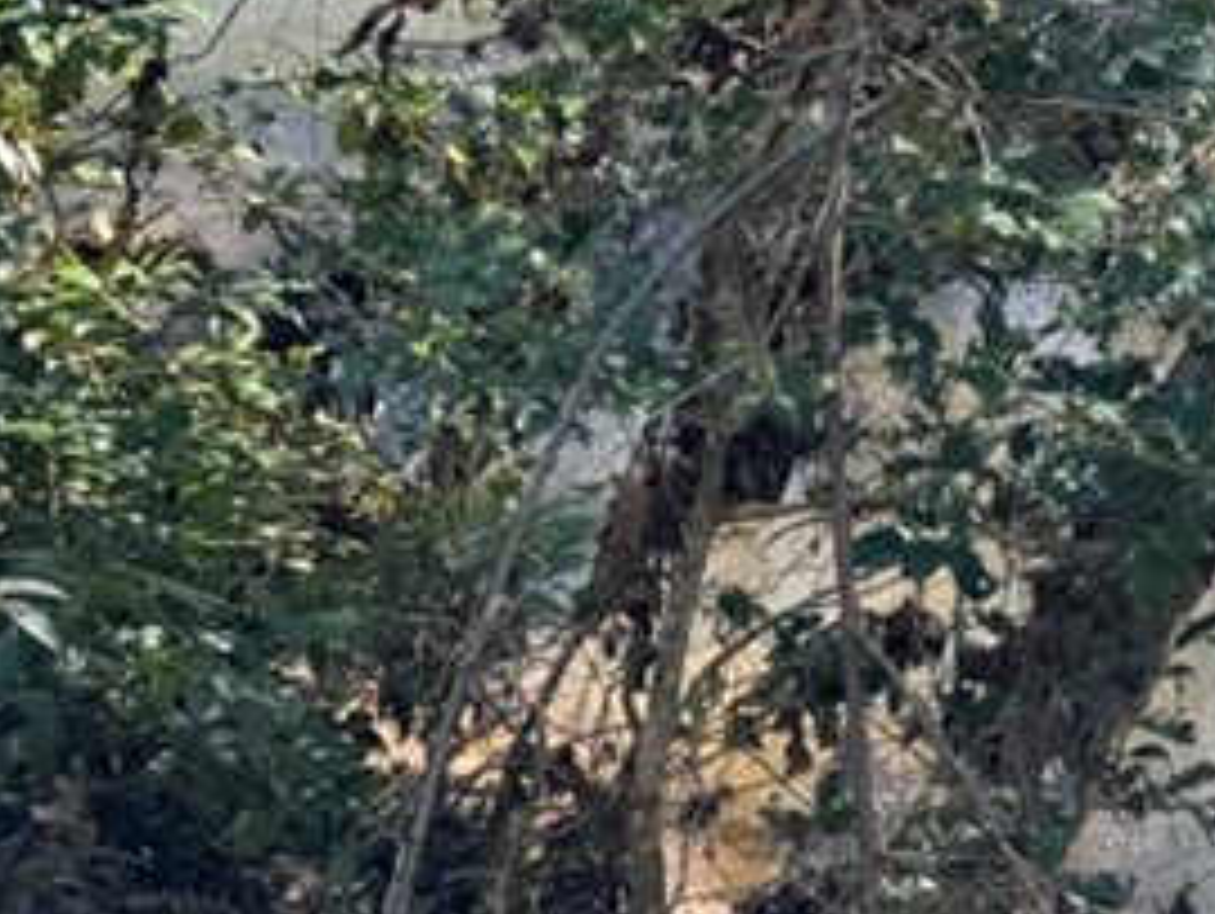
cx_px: 1710
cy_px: -558
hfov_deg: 19.3
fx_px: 3197
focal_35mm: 91
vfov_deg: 14.8
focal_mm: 6.86
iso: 80
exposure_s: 1/433
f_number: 1.78
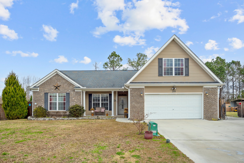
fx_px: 156
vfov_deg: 55.1
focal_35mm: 23
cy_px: 82
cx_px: 122
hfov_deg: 76.1
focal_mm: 23
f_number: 8
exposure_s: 1/160
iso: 125
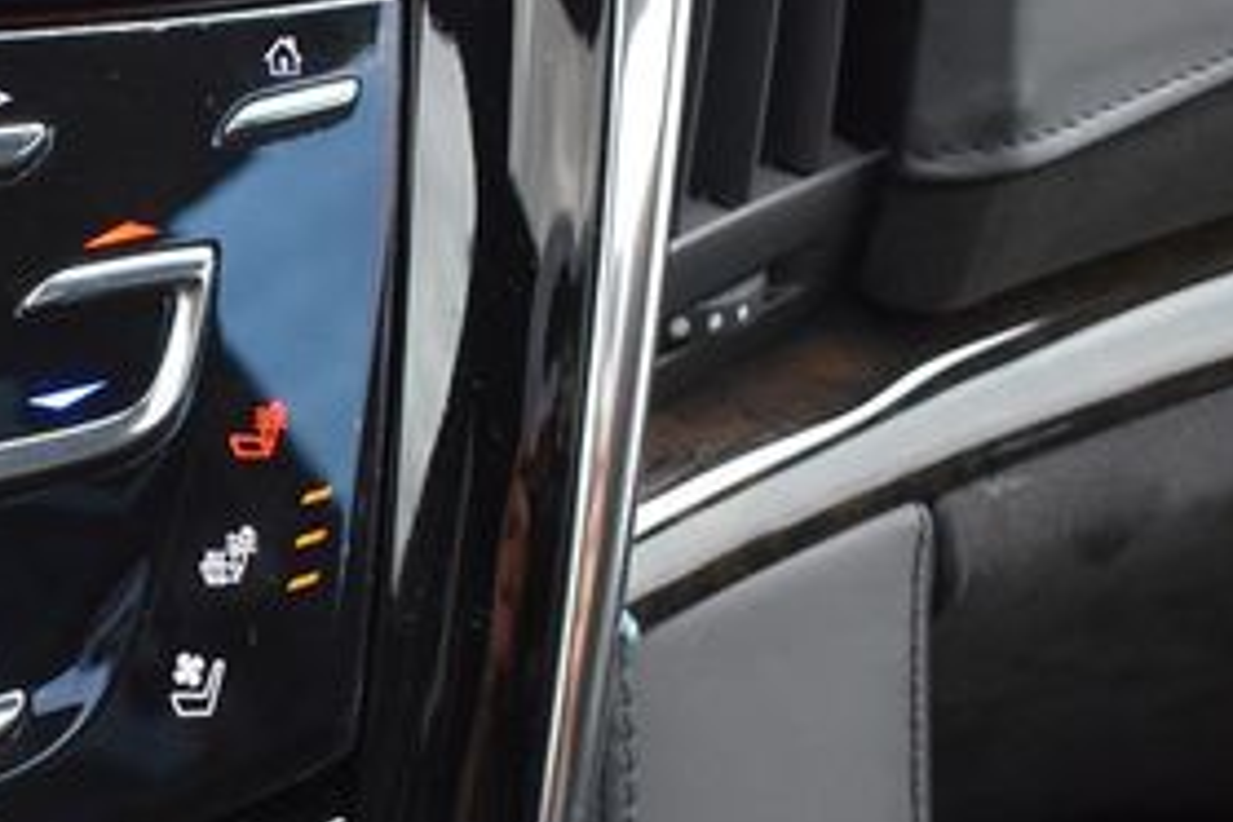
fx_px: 2123
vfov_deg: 21.9
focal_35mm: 62
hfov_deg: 29.2
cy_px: 493
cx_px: -128
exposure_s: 1/125
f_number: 3.5
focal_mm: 18
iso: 800
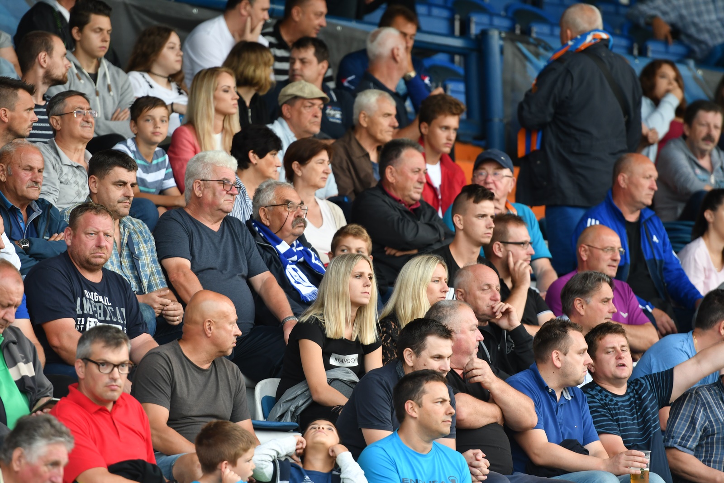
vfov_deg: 4.6
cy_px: 242
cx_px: 362
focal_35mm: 300
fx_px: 6033
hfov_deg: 6.9
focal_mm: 200
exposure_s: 1/250
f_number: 2.8
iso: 400
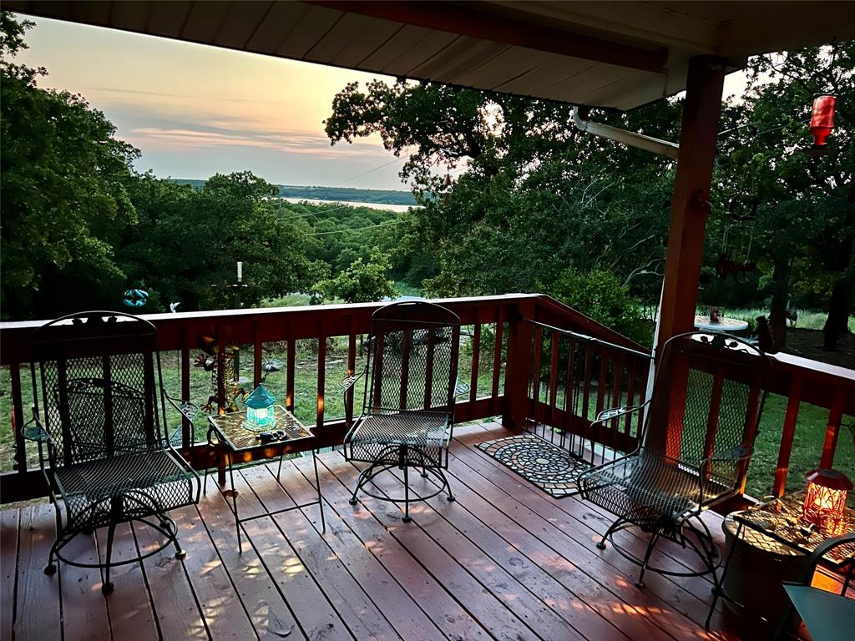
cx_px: 428
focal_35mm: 26
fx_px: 642
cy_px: 320
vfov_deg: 53.1
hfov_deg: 67.3
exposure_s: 1/15
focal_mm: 5.7
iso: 1000
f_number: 1.5
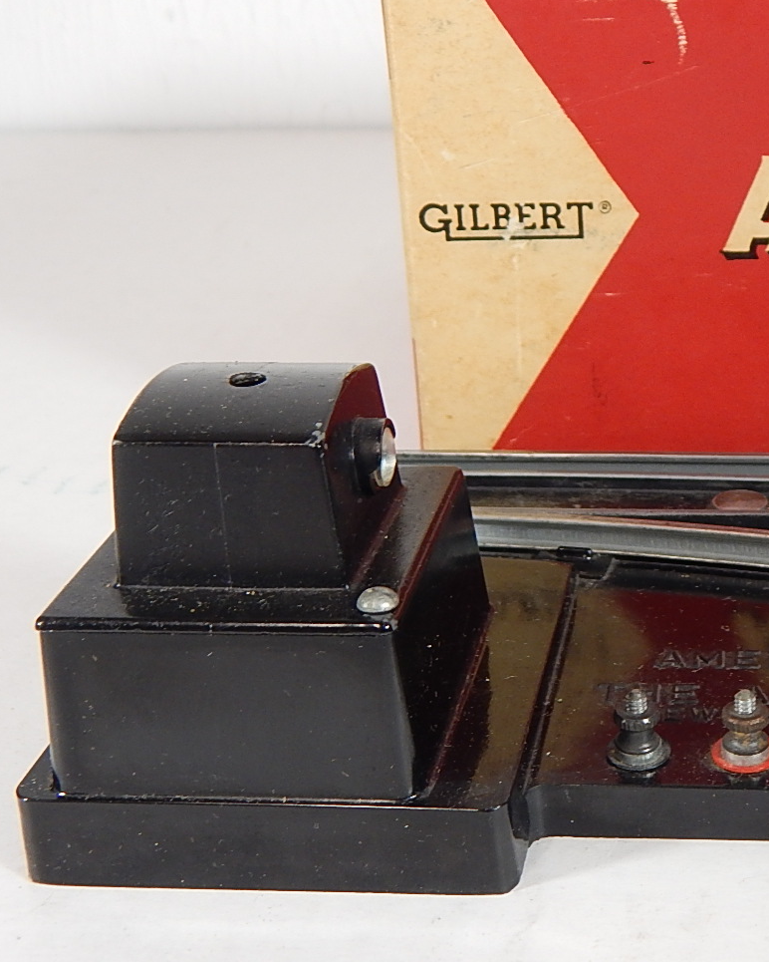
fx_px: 1565
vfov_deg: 34.1
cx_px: 662
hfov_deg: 26.8
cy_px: 539
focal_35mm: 55
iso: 180
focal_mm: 6.1
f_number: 3.3
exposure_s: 1/30
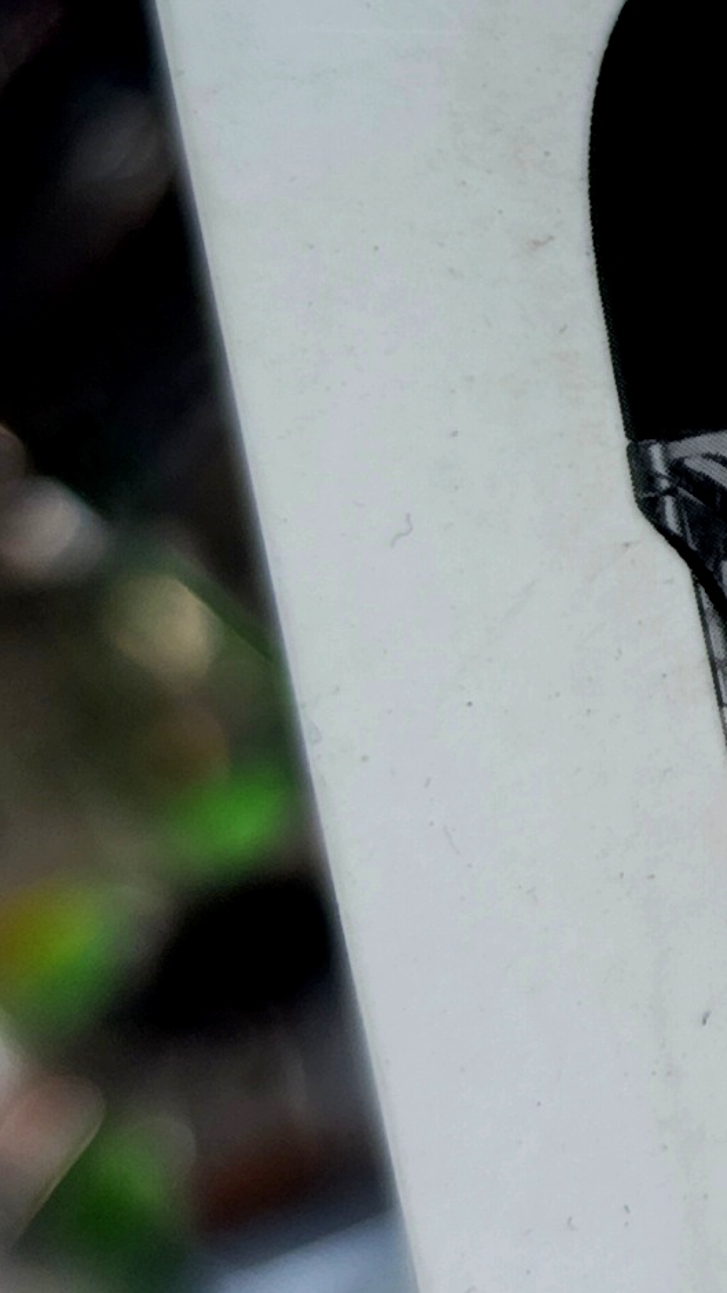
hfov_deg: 10.4
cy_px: 494
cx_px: 1329
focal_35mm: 109
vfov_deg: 19.6
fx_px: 3736
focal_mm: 6.14
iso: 100
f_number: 1.6
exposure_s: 1/50
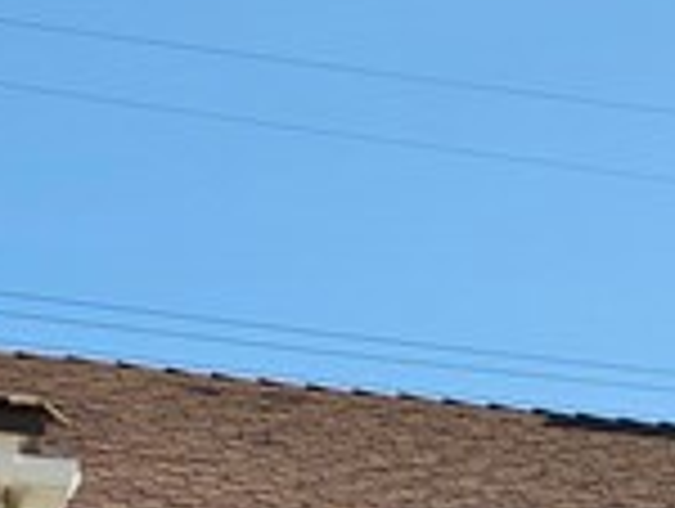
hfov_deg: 12.2
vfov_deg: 8.1
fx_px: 3066
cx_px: 904
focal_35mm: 157
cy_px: 1511
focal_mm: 6.3
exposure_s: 1/1154
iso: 10
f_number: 1.7
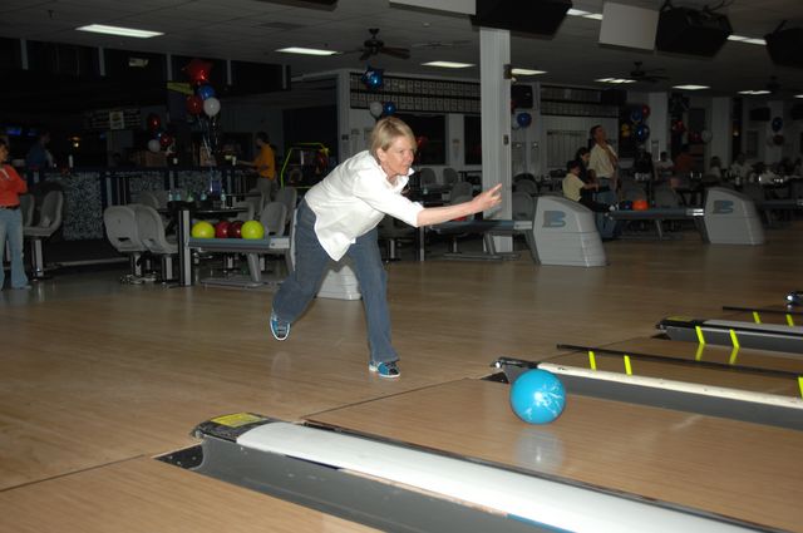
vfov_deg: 28.9
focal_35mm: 46
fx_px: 1036
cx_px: 402
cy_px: 266
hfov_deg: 42.4
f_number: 4
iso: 200
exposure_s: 1/125
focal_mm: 31
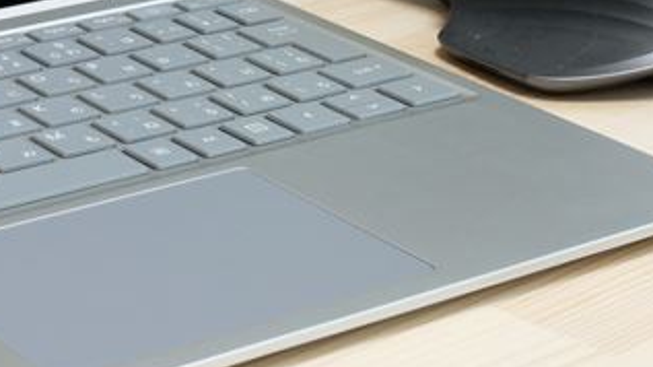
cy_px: -49
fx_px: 2423
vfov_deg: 8.6
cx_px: -70
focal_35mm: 140
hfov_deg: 15.0
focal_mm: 46
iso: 1600
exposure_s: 1/2
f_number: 22
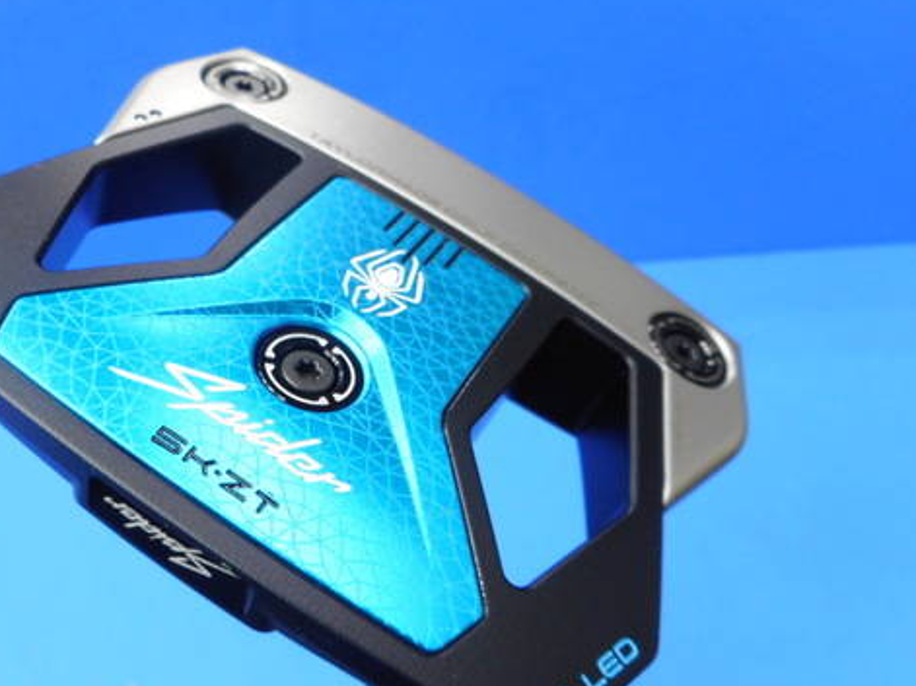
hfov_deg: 53.1
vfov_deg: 41.6
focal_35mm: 34
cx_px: 319
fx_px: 899
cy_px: 410
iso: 140
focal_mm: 4.5
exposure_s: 1/30
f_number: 3.7
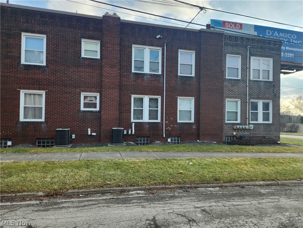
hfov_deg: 73.9
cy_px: 114
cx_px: 152
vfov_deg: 58.9
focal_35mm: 23
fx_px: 201
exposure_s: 1/548
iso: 20
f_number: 1.8
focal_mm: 5.4
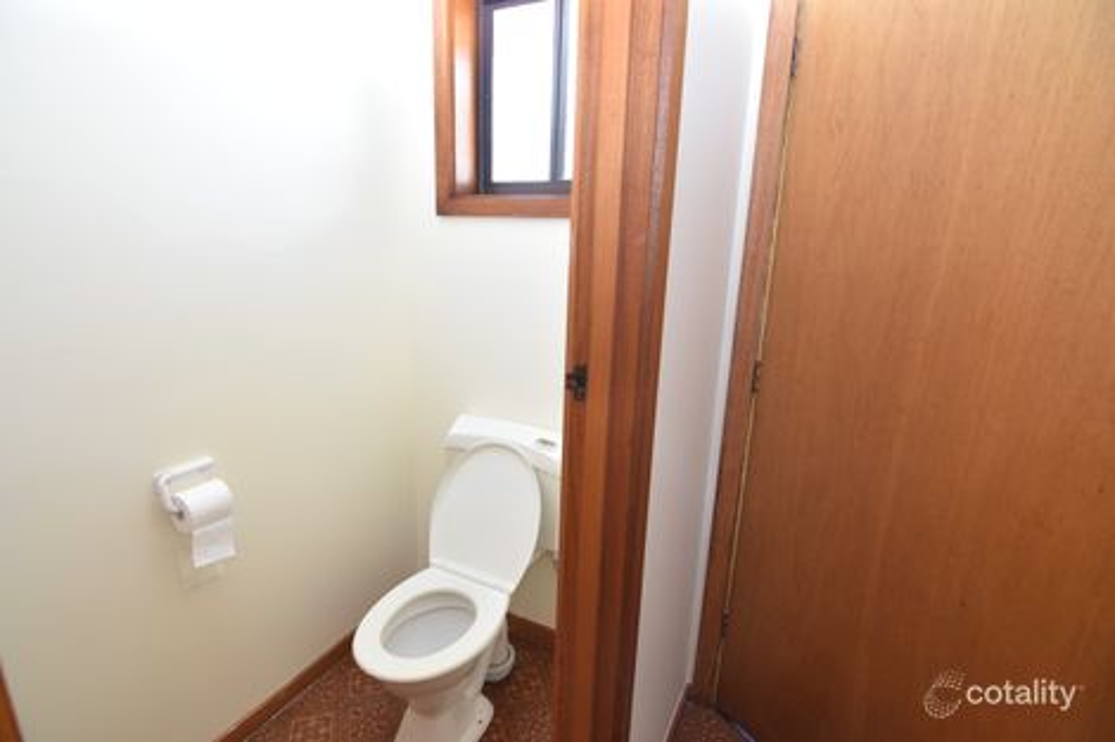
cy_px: 371
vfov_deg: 72.0
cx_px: 558
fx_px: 511
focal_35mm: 16
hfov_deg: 95.0
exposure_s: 1/60
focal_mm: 11
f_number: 4
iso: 450
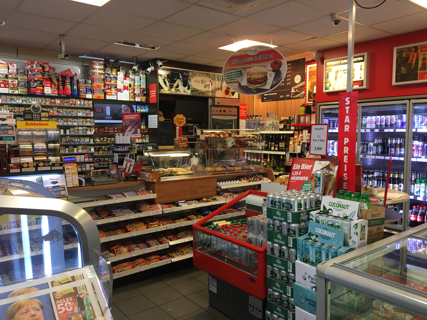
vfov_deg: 48.2
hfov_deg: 61.7
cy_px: 160
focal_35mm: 29
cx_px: 214
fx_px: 358
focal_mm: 4.15
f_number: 2.2
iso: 50
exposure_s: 1/33
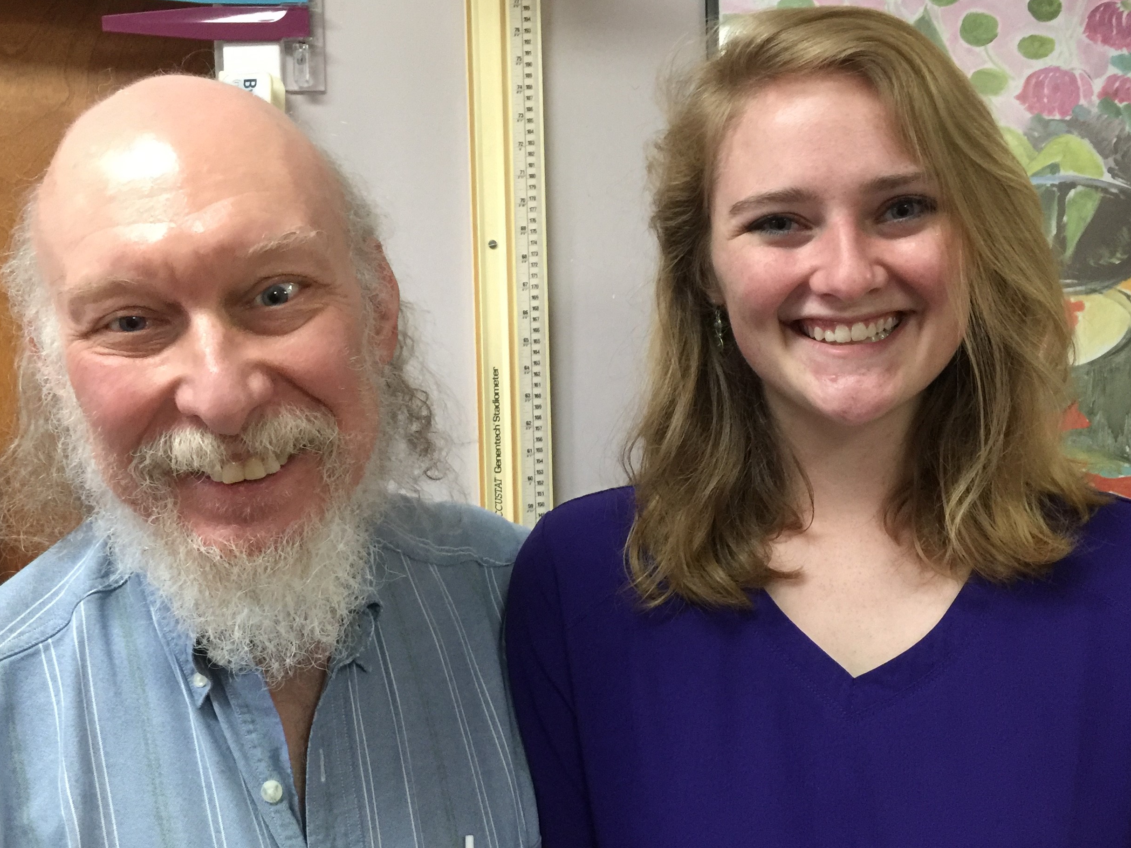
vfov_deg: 36.8
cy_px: 457
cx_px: 585
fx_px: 1274
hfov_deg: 47.9
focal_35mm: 39
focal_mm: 4.15
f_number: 2.2
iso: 160
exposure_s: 1/15
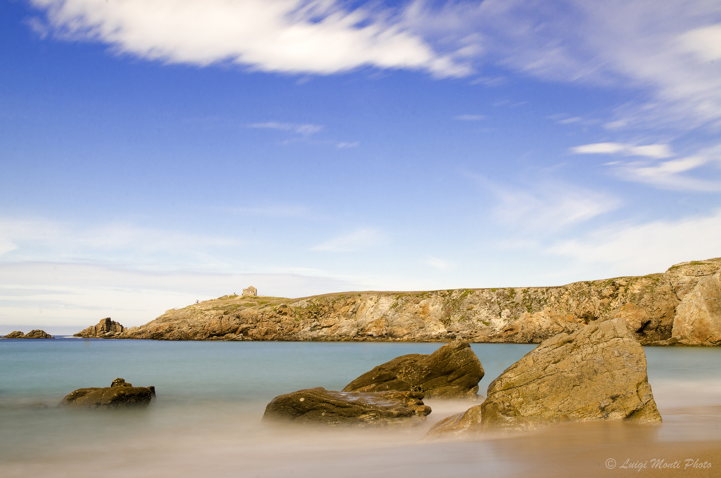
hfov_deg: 42.4
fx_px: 929
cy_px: 239
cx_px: 360
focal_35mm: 46
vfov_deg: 28.8
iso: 100
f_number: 18
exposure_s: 30
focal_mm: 31
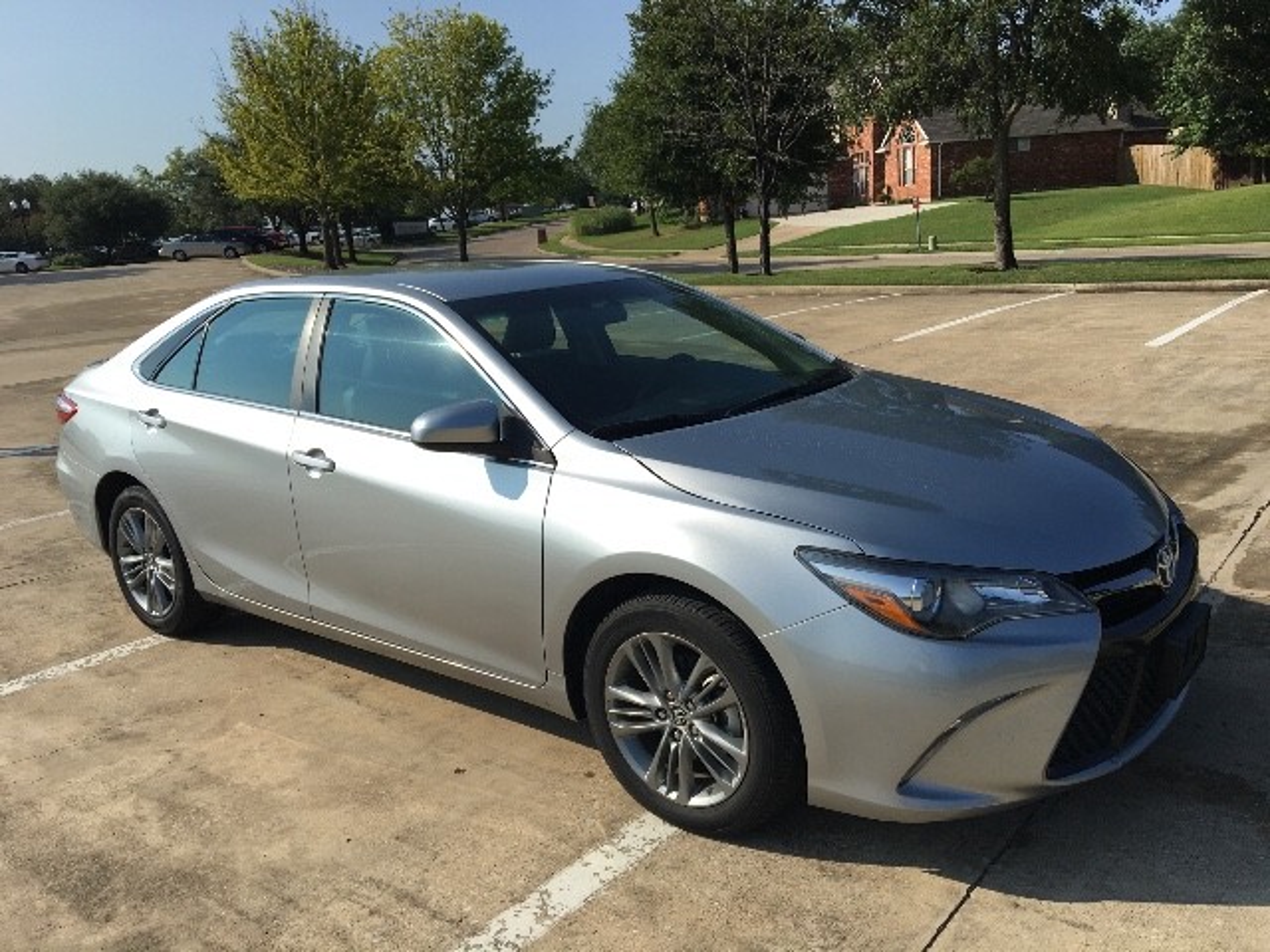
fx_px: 1064
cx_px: 635
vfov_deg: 48.2
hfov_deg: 61.7
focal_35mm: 29
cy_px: 476
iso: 25
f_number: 2.2
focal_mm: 4.15
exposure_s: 1/2079
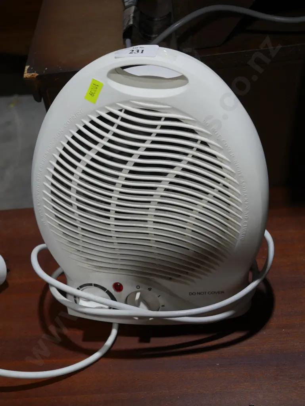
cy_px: 203
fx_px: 704
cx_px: 152
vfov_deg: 32.2
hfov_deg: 24.4
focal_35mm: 60
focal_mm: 30
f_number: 5.4
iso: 200
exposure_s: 1/80
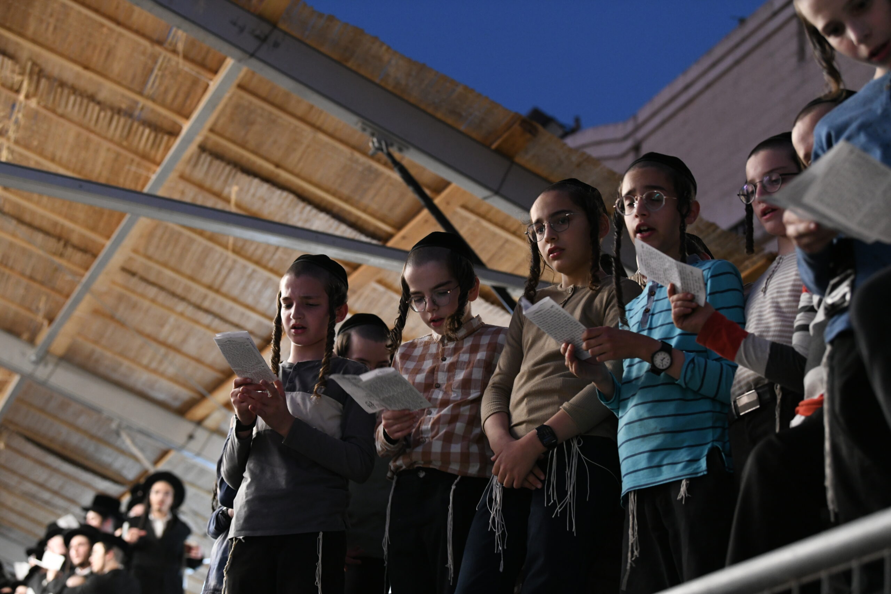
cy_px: 297
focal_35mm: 70
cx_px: 446
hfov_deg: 28.8
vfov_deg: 19.5
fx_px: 1732
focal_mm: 70
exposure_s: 1/100
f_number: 4
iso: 2500
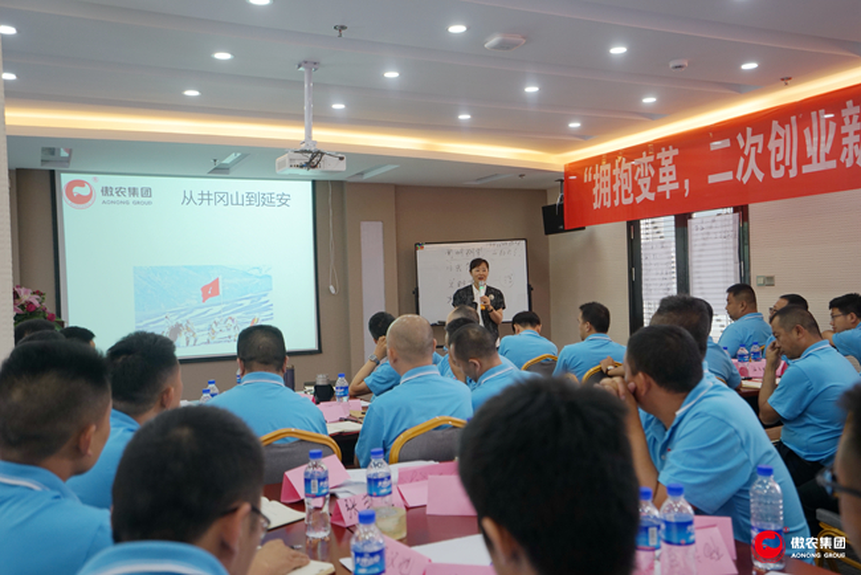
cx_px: 430
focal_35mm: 34
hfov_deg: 55.8
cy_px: 288
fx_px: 813
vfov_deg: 38.9
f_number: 4
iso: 250
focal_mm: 34
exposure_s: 1/60
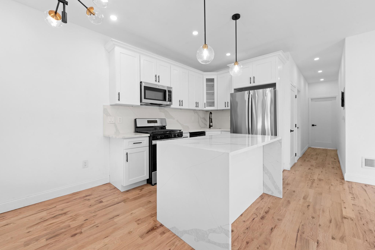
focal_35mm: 14
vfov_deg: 81.2
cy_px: 125
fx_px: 146
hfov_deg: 104.3
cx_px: 188
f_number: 10
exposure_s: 1/8
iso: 200
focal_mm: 14
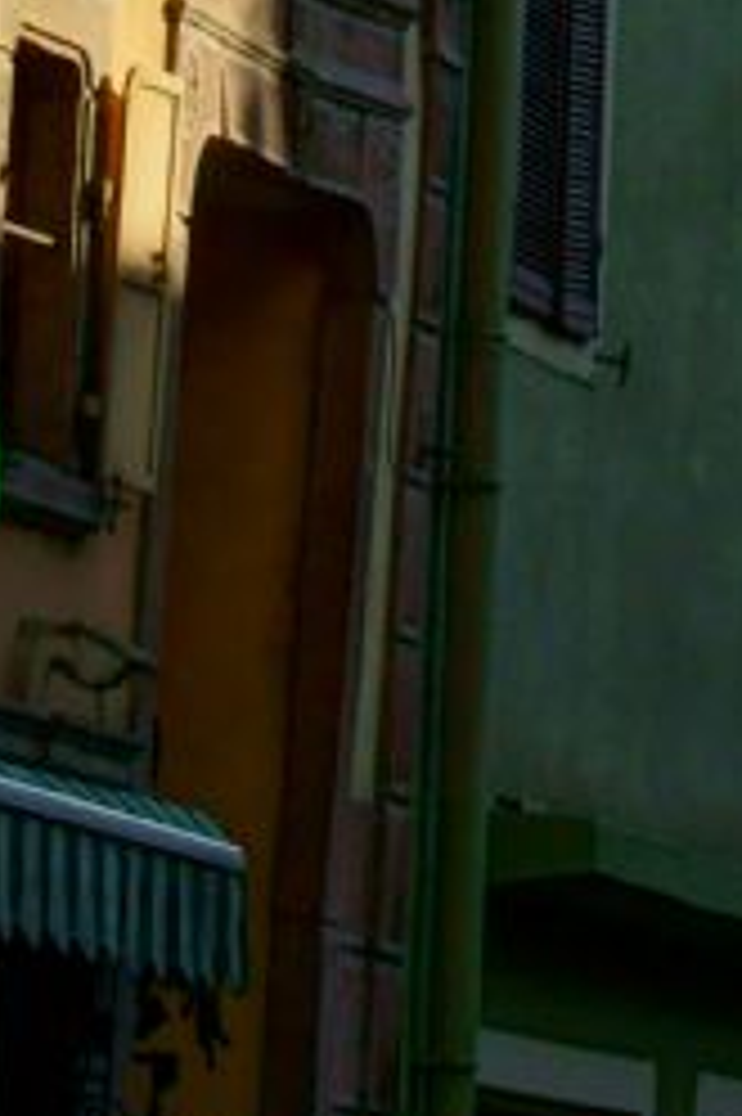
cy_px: -1120
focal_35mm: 465
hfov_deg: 3.0
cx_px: 362
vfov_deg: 4.4
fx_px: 14397
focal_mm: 75
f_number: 18
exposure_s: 1/200
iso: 200
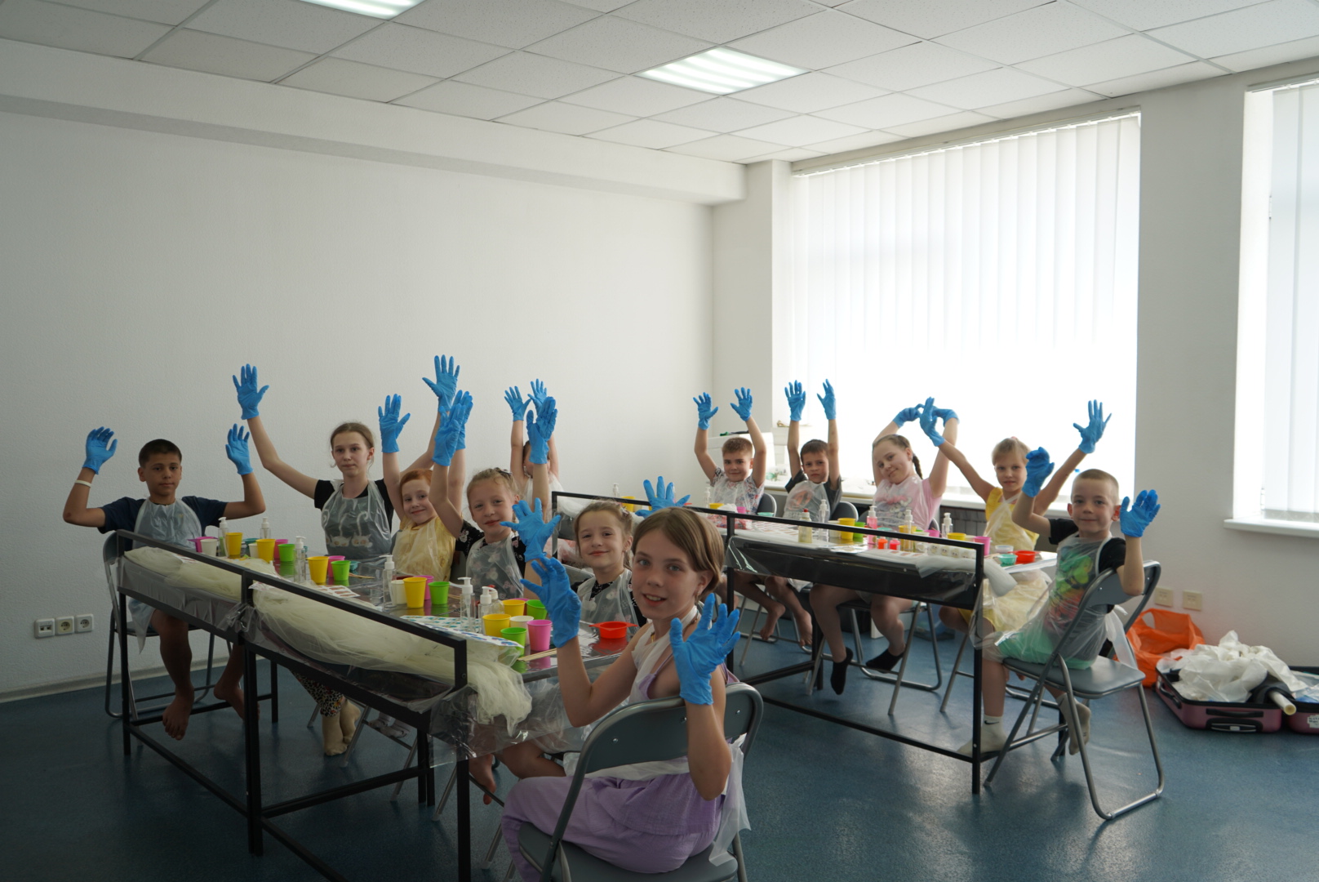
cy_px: 441
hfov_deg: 63.6
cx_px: 660
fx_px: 1063
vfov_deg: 45.0
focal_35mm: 29
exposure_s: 1/160
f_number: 4
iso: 160
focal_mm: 29
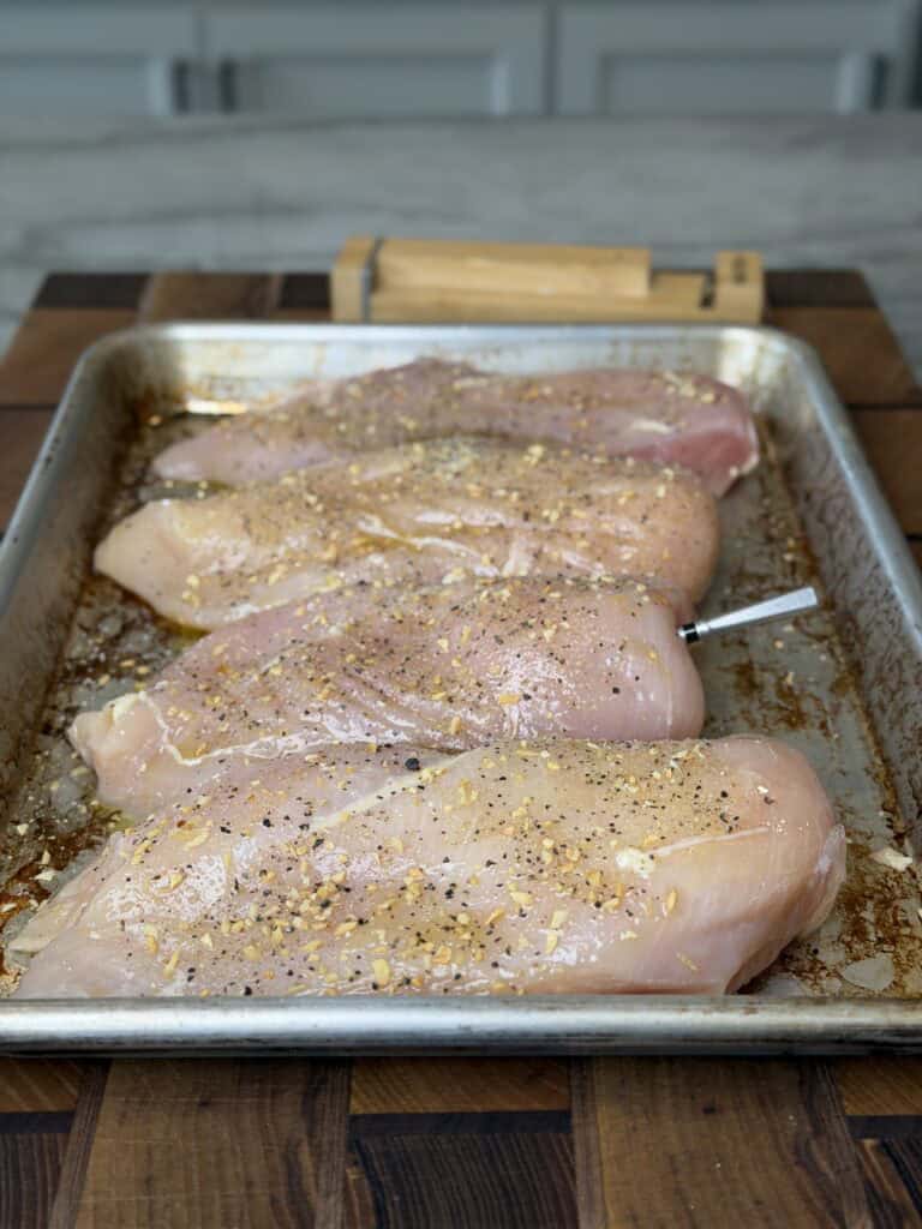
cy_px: 614
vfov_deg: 39.7
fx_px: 1705
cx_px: 461
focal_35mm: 48
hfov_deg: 30.3
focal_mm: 6.8
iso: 50
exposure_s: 1/194
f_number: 1.8
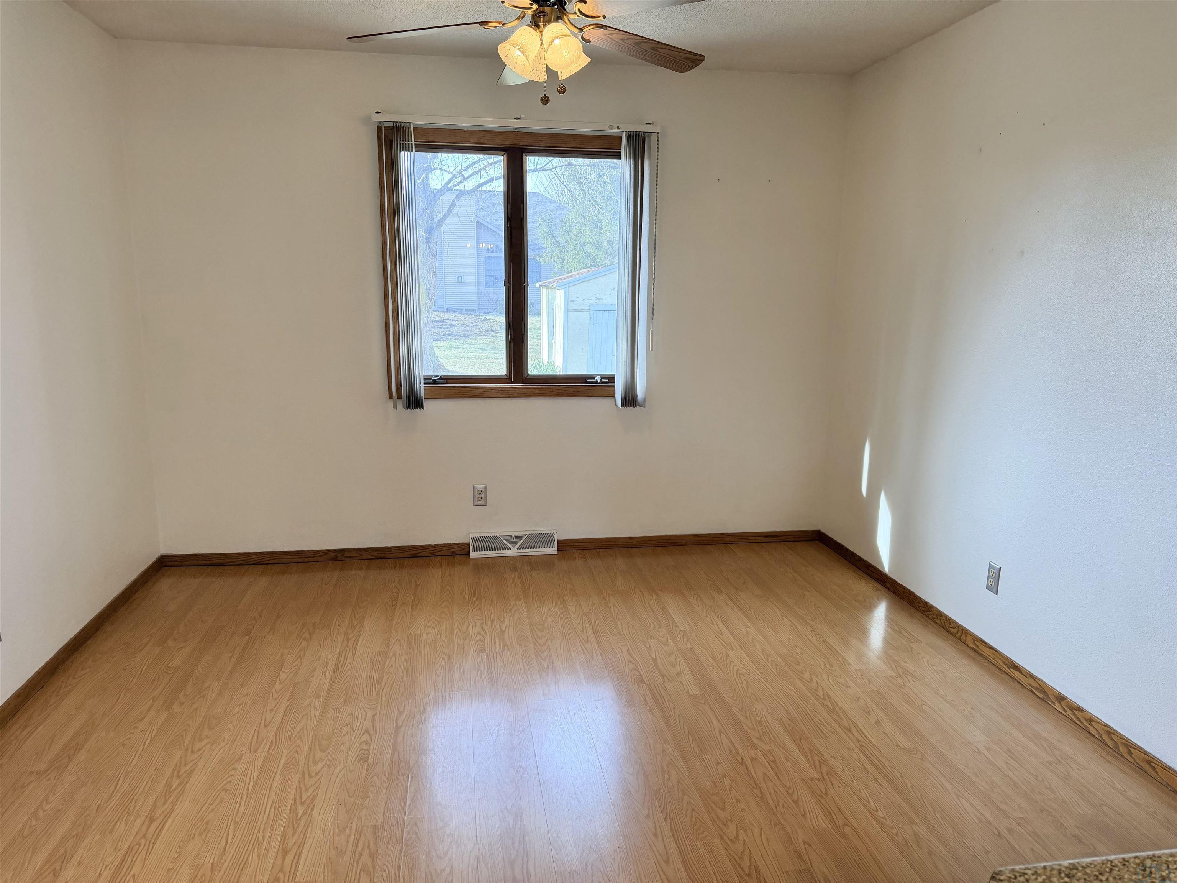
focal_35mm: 24
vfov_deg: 56.8
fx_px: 816
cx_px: 588
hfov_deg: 71.6
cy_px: 442
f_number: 1.78
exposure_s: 1/160
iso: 200
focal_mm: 6.76
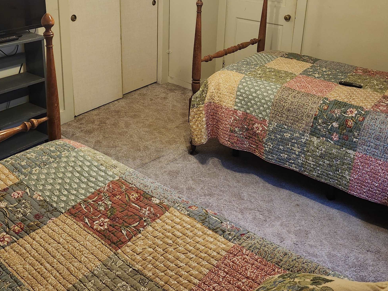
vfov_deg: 38.6
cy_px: 72
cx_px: 172
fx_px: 403
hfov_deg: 51.2
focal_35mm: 36
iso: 640
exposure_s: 1/120
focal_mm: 5.54
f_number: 1.8
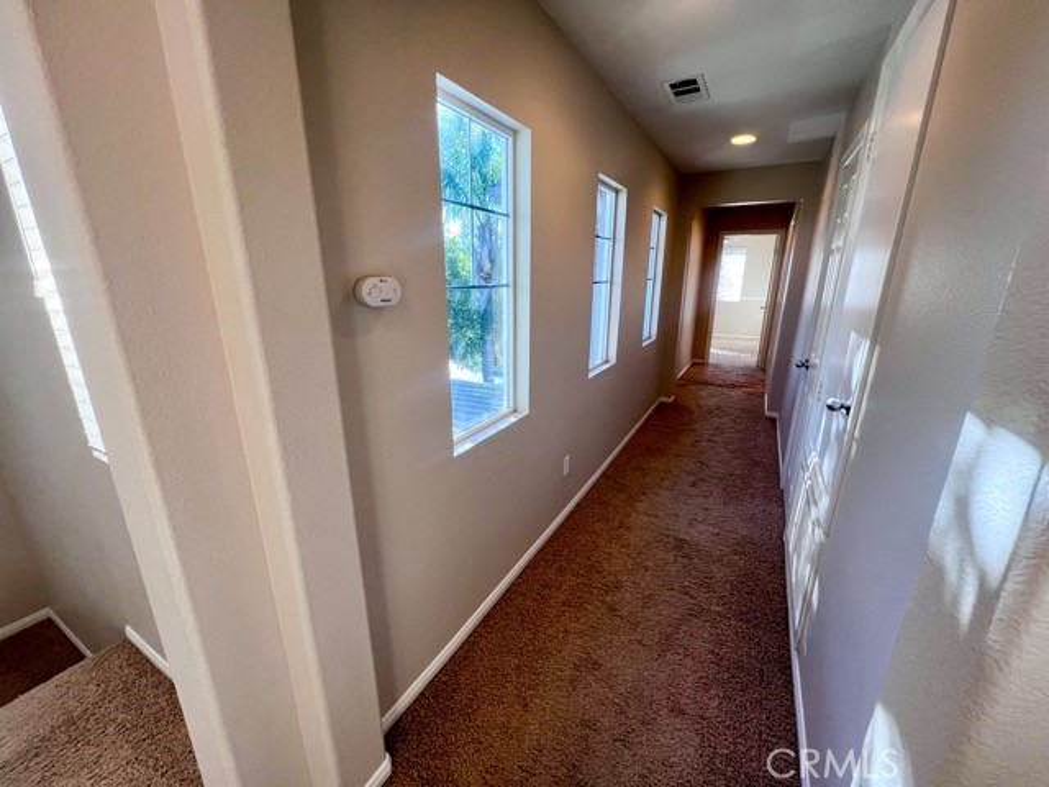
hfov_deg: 106.2
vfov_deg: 89.9
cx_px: 524
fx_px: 394
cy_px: 394
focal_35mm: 13
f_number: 1.8
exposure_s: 1/120
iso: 125
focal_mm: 1.57
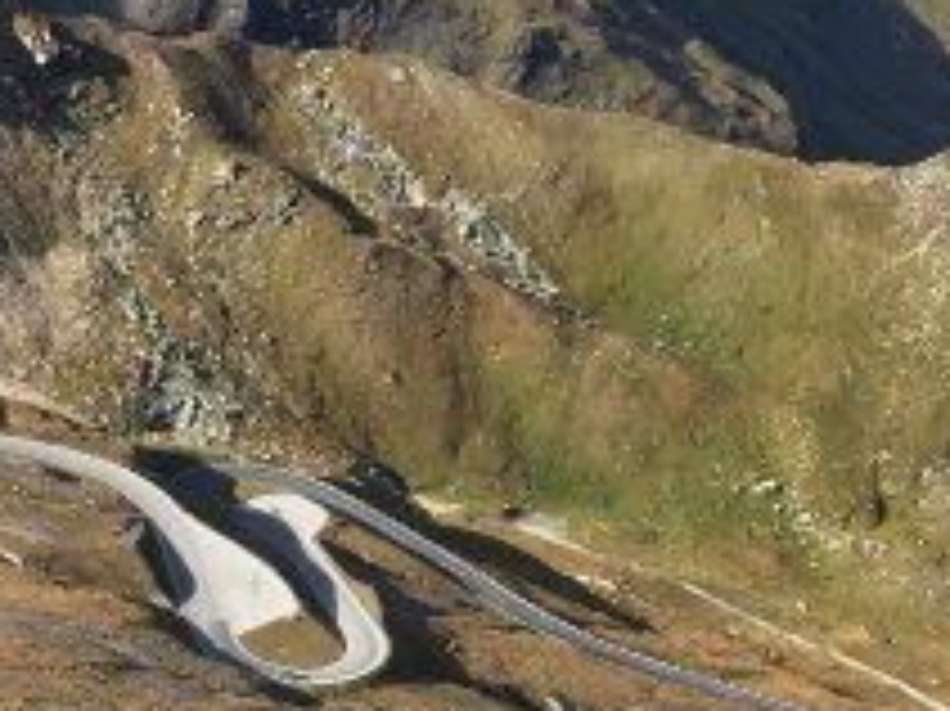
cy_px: 248
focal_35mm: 110
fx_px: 3017
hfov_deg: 17.9
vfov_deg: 13.4
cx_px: 464
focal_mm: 4.15
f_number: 2.2
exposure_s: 1/855
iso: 25
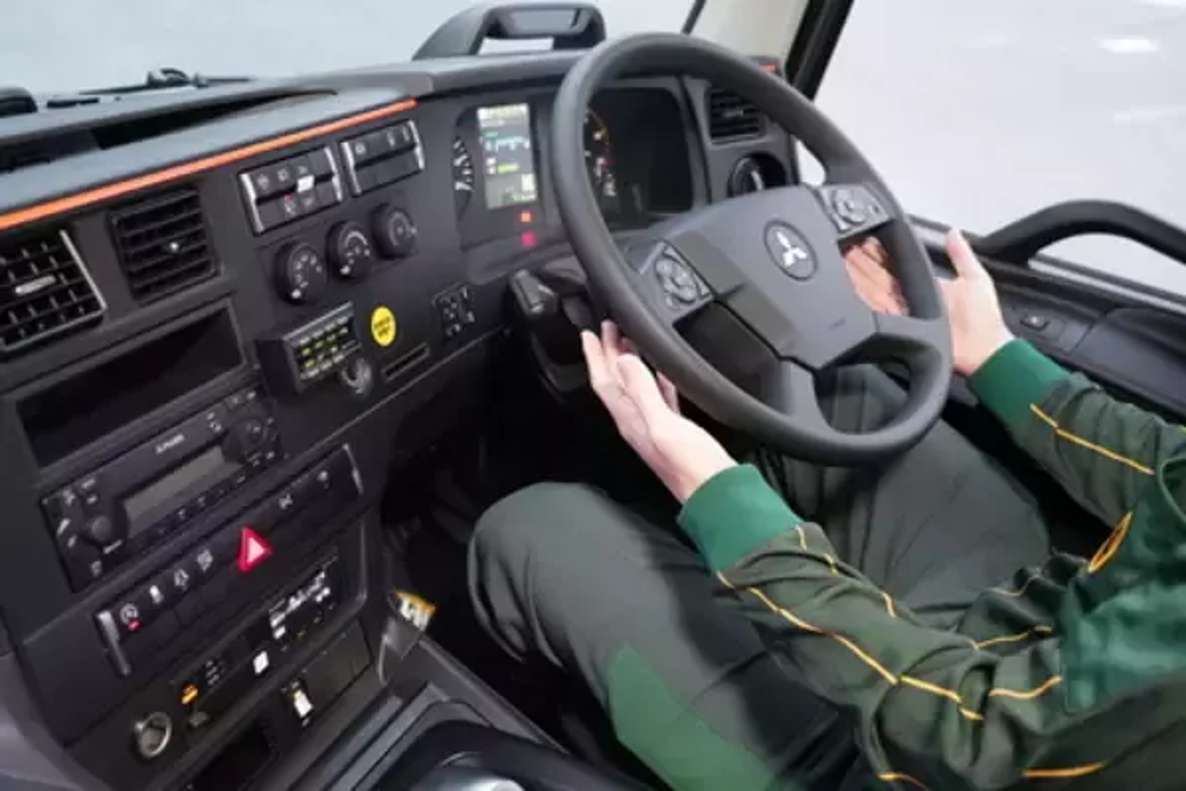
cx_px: 593
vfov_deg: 40.0
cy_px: 396
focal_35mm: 33
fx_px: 1087
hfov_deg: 57.2
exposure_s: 1/100
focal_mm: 33
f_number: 4
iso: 12800
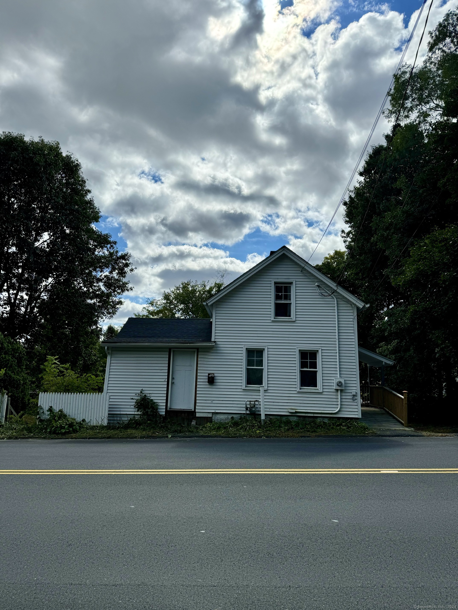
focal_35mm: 24
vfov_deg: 71.6
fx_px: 423
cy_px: 305
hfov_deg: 56.8
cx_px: 229
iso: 80
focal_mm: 6.76
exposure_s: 1/5814
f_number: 1.78
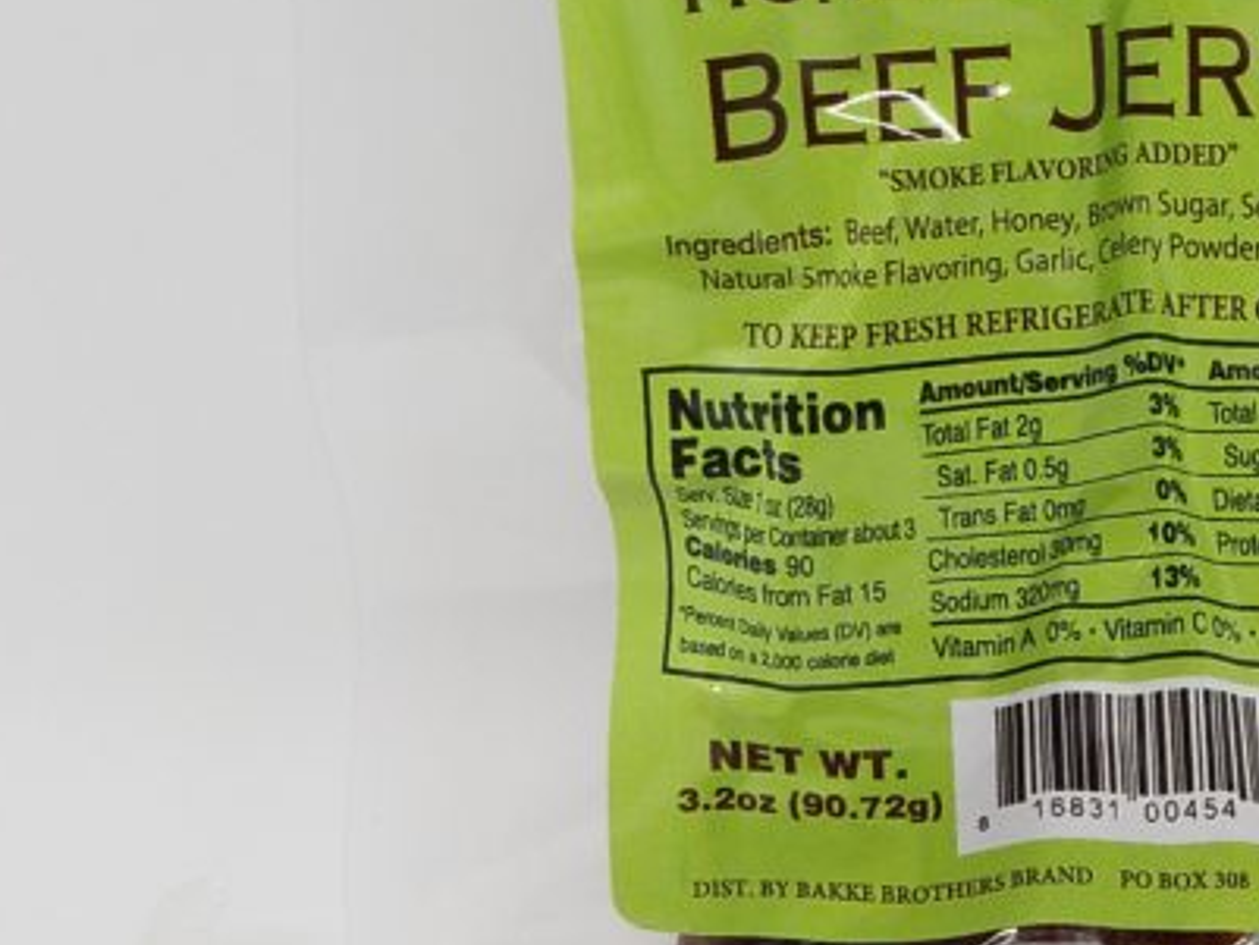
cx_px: 1099
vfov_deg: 10.4
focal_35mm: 140
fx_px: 5093
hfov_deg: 14.0
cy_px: -207
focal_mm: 6
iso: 40
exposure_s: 1/60
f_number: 2.4
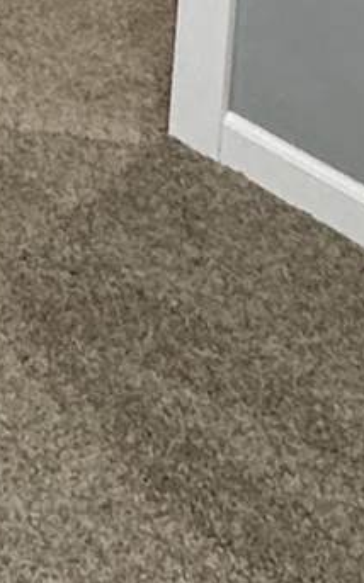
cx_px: -323
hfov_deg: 9.3
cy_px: -573
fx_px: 2114
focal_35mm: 133
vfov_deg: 13.5
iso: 250
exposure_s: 1/60
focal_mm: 2.22
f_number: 2.2
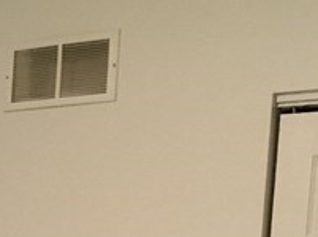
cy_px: 526
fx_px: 1357
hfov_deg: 13.3
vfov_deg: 9.2
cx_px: 79
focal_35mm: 148
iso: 160
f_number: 2.2
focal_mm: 4.15
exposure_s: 1/30
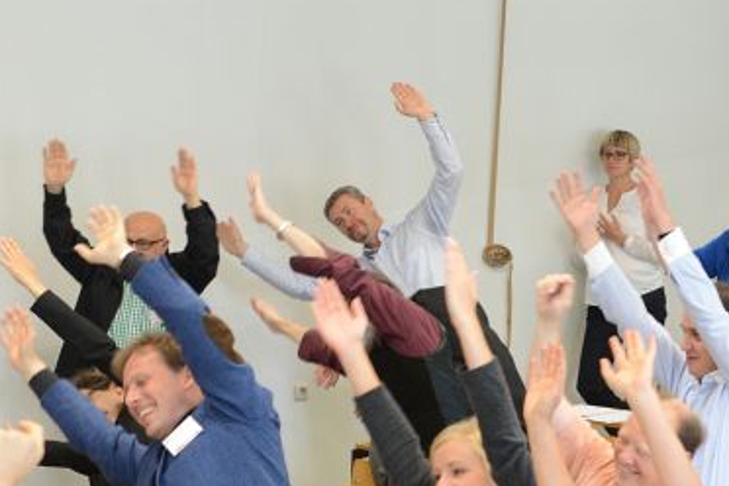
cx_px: 623
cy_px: 486
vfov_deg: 11.0
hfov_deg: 16.4
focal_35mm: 124
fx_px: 2511
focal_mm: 45
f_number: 4.5
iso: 1600
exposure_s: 1/60
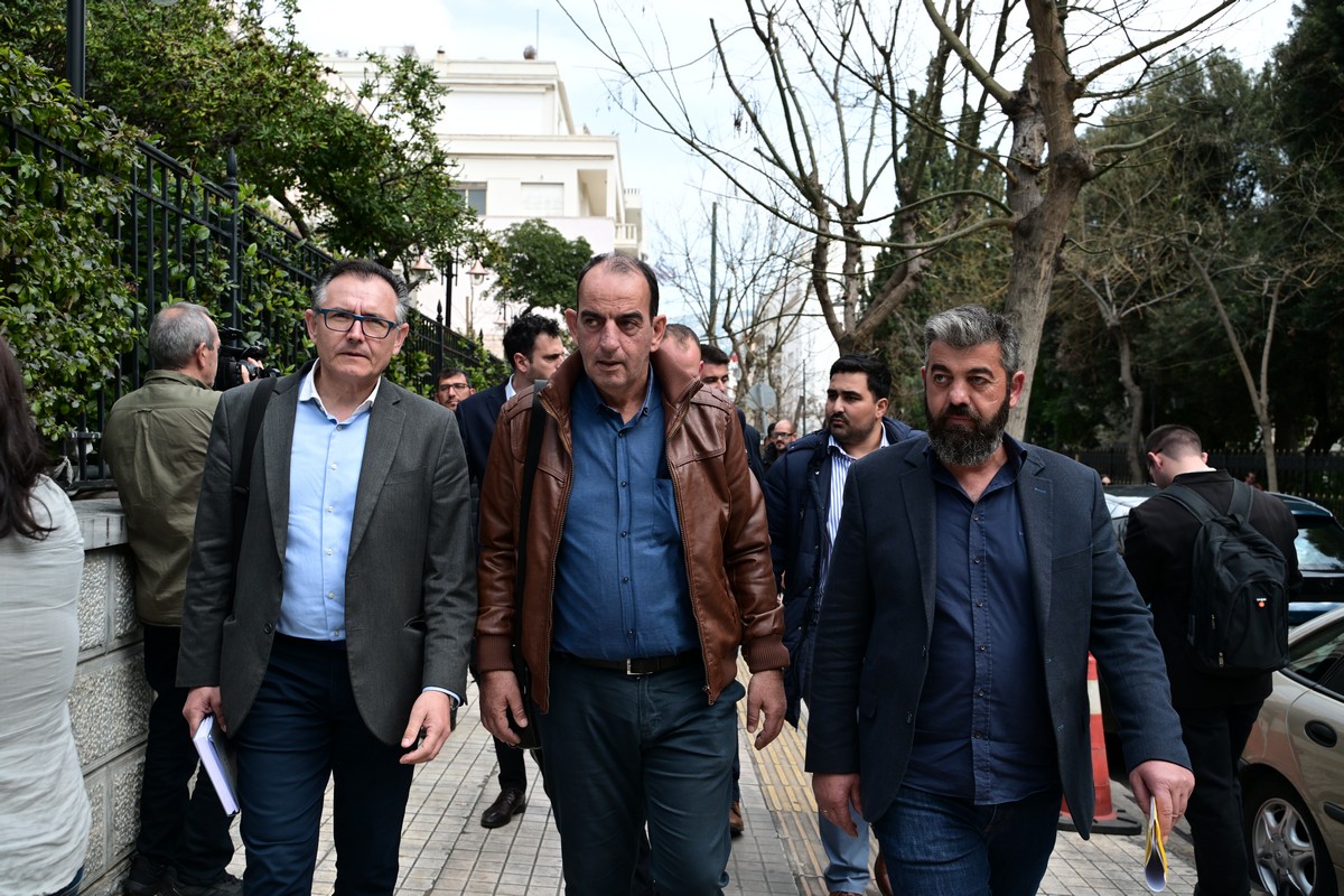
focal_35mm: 33
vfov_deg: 40.0
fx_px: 1232
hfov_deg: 57.2
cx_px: 672
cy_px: 448
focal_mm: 33
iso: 320
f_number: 5.6
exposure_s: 1/500
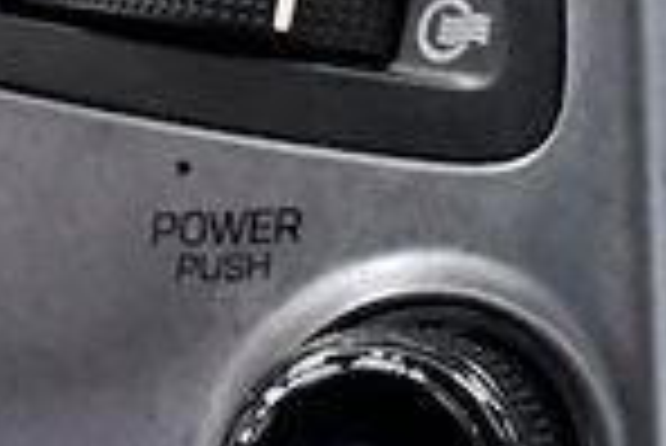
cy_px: -101
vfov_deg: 4.4
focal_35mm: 311
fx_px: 5759
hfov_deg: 6.2
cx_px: 1926
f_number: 6.3
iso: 2500
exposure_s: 1/160
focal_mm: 30
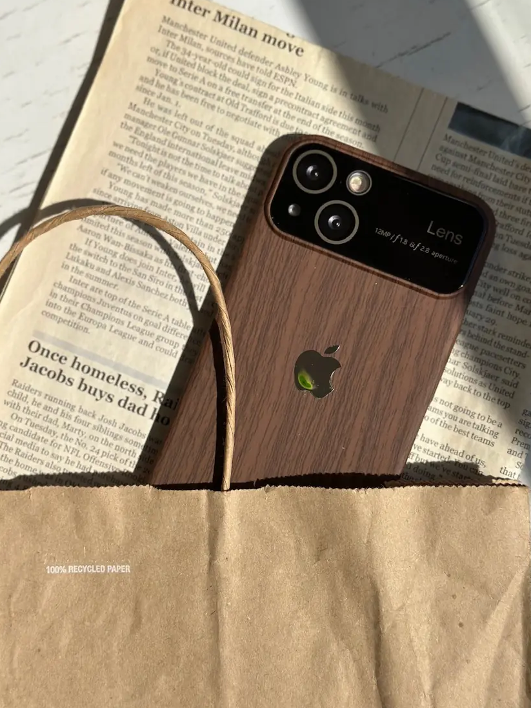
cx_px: 254
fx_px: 1145
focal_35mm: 56
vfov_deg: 34.3
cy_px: 339
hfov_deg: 26.1
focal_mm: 6.86
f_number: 1.78
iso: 100
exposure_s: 1/12048
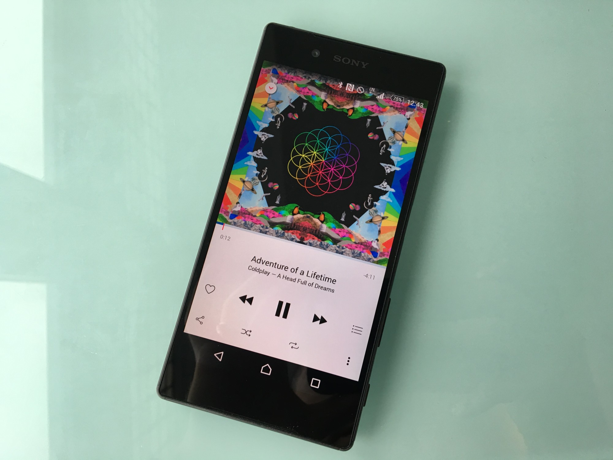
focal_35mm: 29
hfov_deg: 61.7
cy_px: 230
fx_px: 514
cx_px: 306
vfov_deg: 48.2
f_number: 2.2
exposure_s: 1/30
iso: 25
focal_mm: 4.15
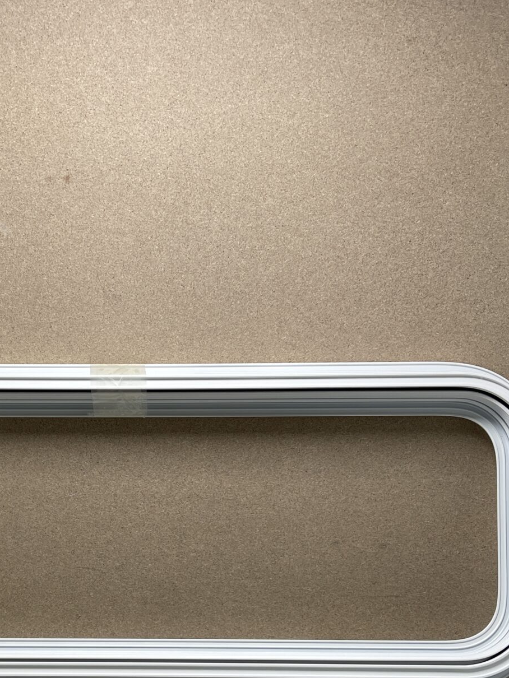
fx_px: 1078
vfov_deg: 33.7
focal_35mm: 55
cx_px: 105
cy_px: 559
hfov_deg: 26.1
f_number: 1.6
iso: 32
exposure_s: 1/111
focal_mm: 5.1
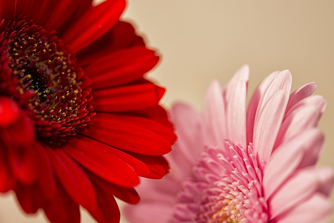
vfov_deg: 7.2
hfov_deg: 10.7
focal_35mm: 192
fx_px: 1777
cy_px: 106
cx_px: 163
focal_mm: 105
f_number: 4
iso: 100
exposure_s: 1/100
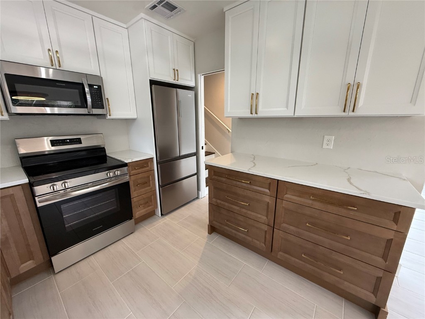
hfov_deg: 102.1
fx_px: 172
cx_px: 212
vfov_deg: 85.7
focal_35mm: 14
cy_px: 160
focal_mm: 2.22
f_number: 2.2
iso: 250
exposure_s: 1/120
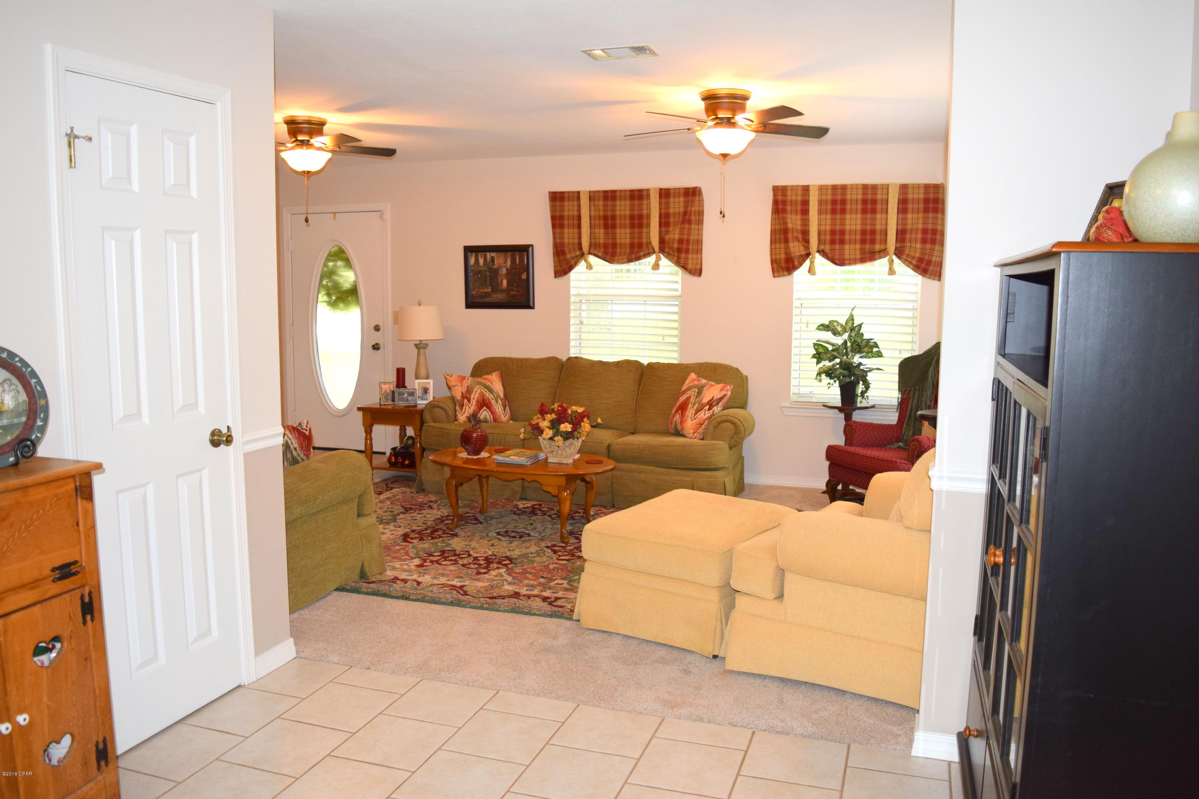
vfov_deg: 47.9
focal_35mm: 27
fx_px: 899
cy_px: 400
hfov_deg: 67.4
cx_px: 600
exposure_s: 1/80
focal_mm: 18
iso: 800
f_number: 4.5
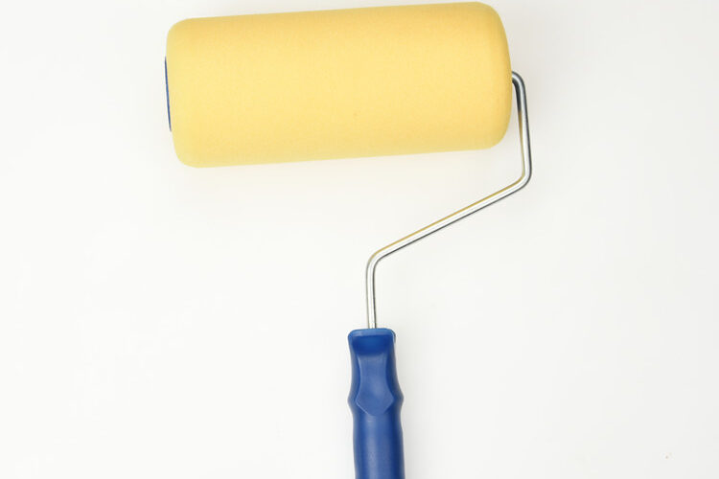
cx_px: 360
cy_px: 240
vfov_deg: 27.0
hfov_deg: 39.6
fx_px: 999
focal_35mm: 50
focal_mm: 50
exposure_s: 1/160
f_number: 20
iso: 100
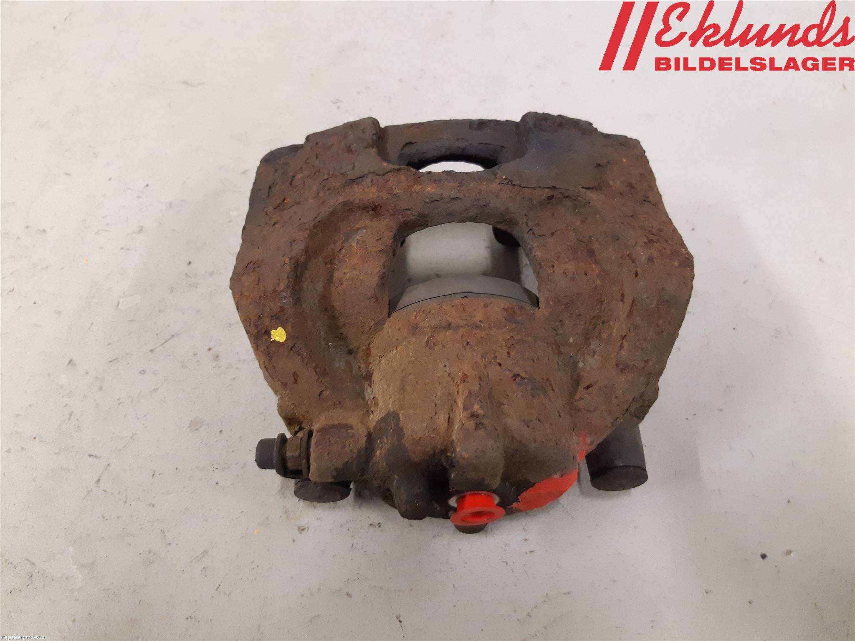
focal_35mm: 26
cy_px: 320
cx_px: 428
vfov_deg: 53.1
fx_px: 642
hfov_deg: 67.3
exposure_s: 1/50
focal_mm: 3.93
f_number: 1.7
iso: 250
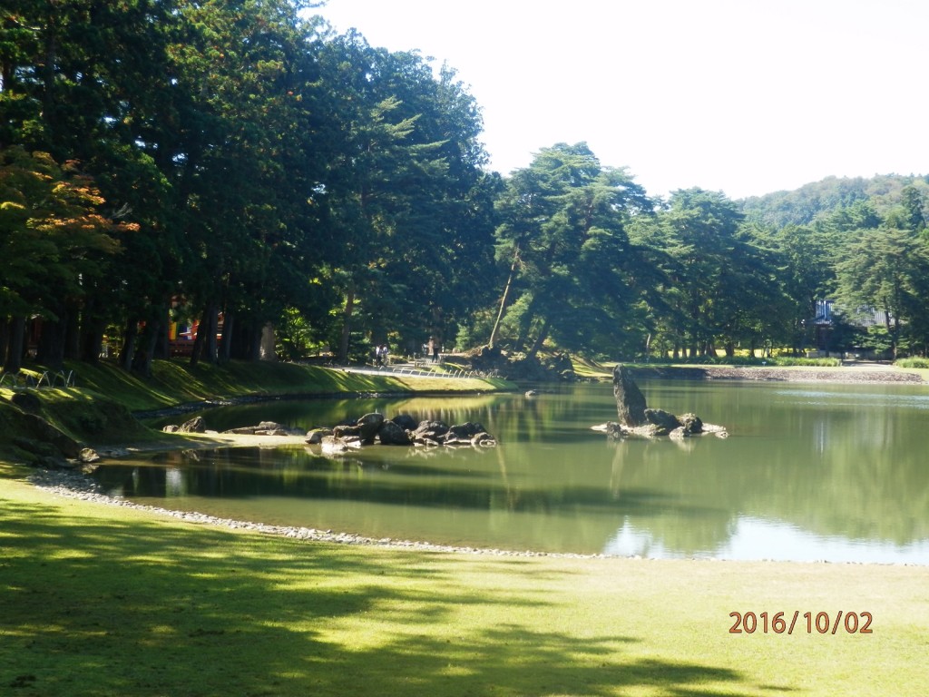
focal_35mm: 69
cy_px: 348
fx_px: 1852
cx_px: 464
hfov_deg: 28.2
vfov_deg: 21.3
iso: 80
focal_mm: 12.3
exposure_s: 1/125
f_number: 4.8
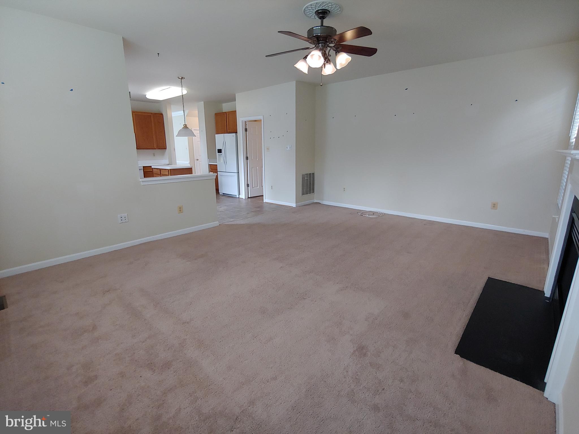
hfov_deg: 94.5
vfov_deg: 78.1
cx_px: 290
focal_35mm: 16
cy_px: 217
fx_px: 268
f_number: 1.9
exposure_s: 1/30
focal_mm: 2.18
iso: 100
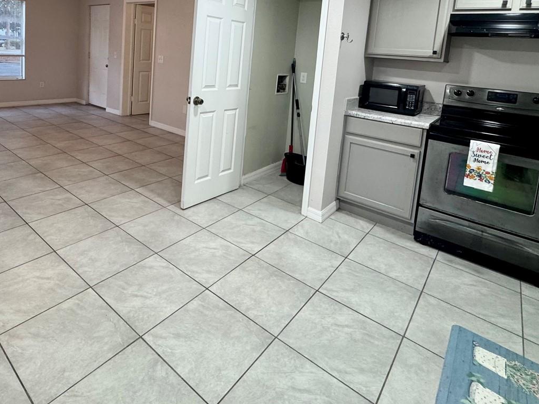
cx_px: 219
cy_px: 88
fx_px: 343
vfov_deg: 57.2
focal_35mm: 22
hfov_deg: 75.6
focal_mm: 2.22
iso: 200
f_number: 2.2
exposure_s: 1/60
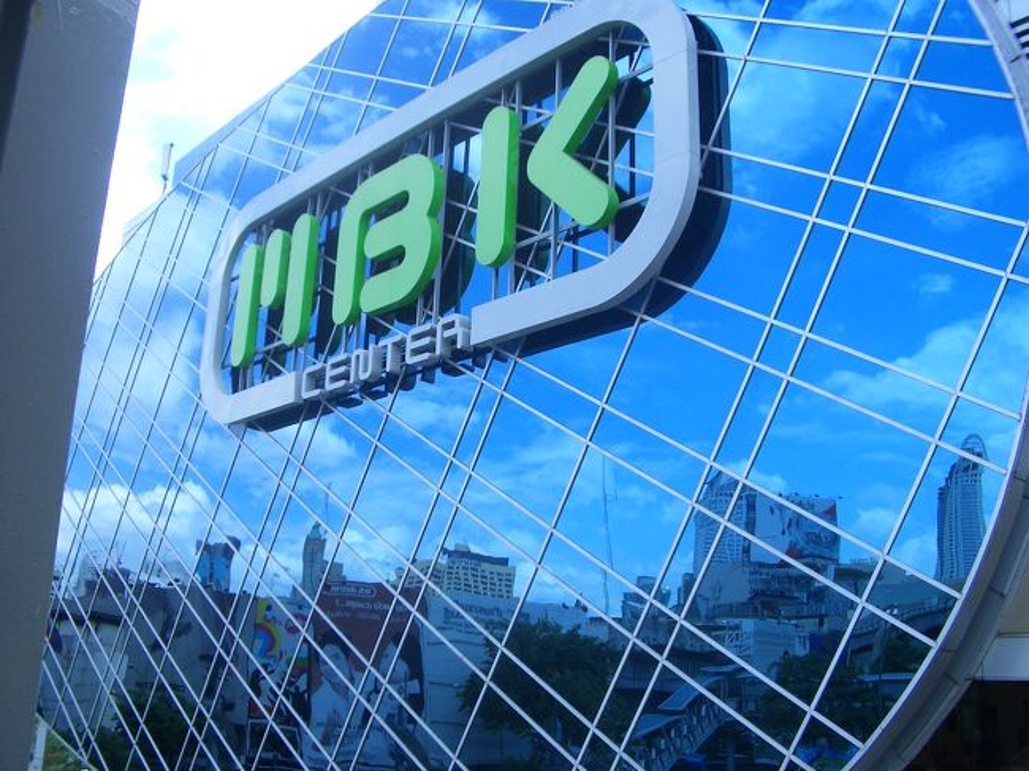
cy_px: 386
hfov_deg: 52.6
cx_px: 514
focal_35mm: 35
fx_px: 1040
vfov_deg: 40.7
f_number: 4.3
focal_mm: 5.8
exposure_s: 1/160
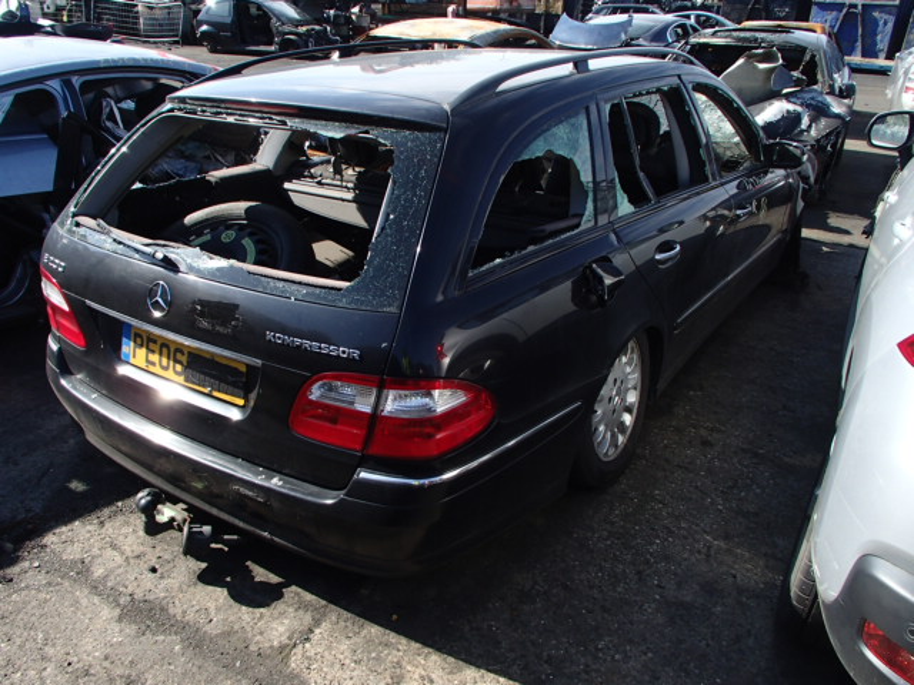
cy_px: 342
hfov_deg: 63.4
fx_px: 739
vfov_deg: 49.7
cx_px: 457
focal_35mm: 28
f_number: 3.9
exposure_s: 1/320
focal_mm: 5
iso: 100
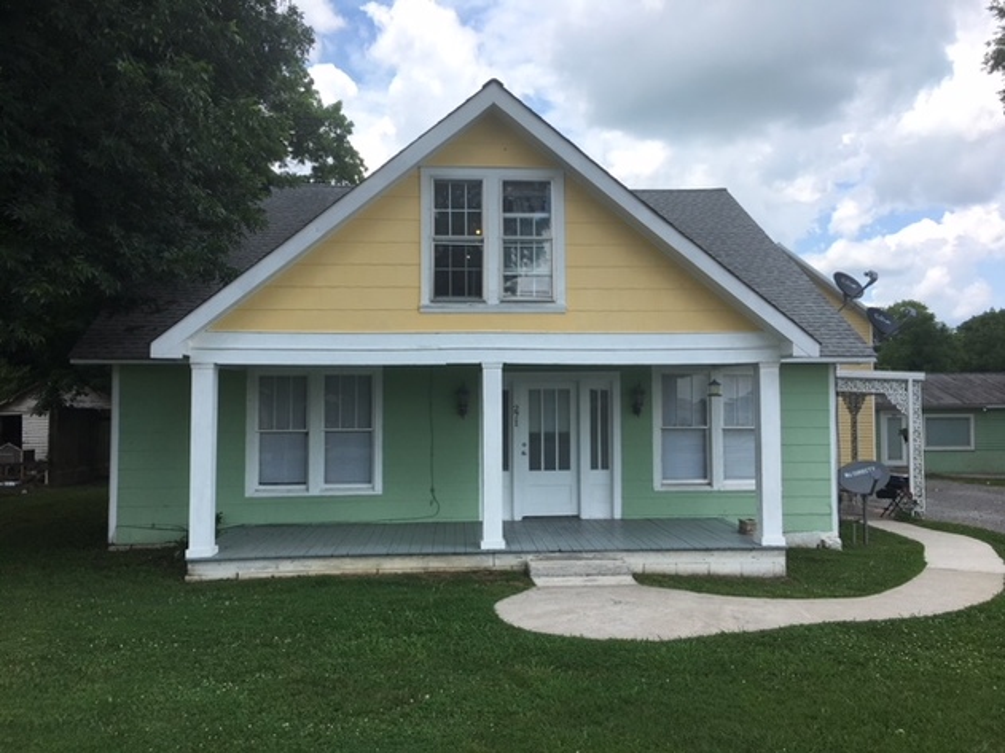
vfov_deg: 48.2
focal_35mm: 29
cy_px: 376
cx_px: 502
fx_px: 842
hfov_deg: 61.7
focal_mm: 4.15
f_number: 2.2
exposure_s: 1/1148
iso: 25
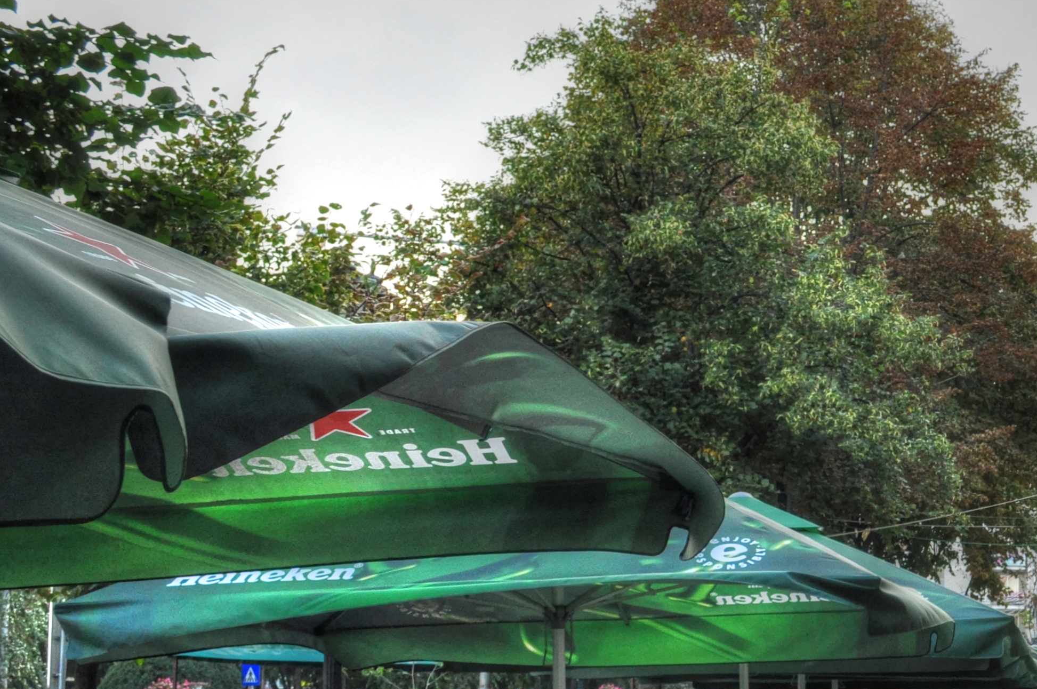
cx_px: 1117
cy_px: 500
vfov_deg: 15.8
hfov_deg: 22.4
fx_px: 2474
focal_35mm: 86
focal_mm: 26
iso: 500
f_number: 7.1
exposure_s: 1/160
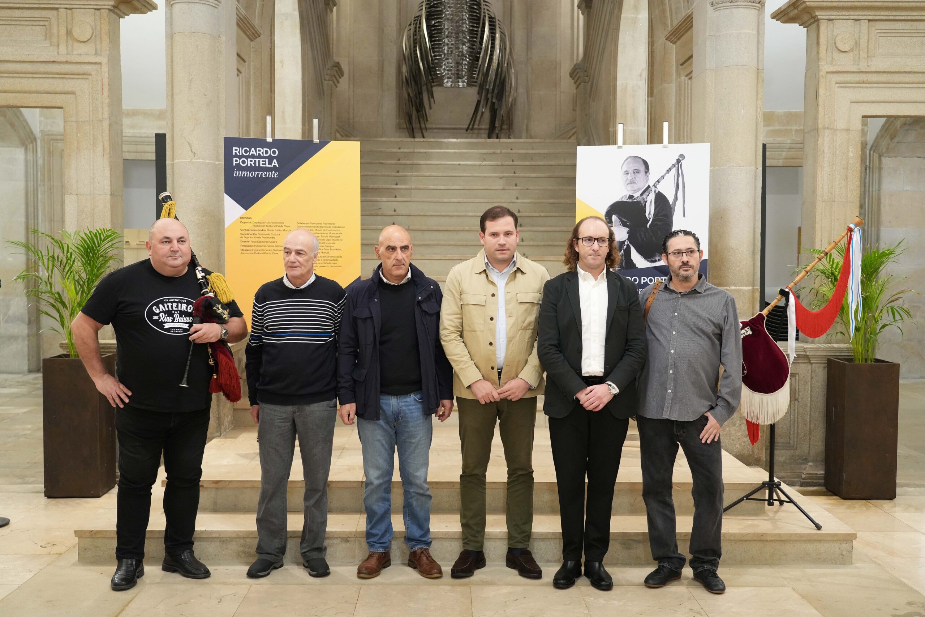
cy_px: 308
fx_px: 1002
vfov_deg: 34.2
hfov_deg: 49.6
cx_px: 462
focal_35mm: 39
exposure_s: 1/60
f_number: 4
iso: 4000
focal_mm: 39
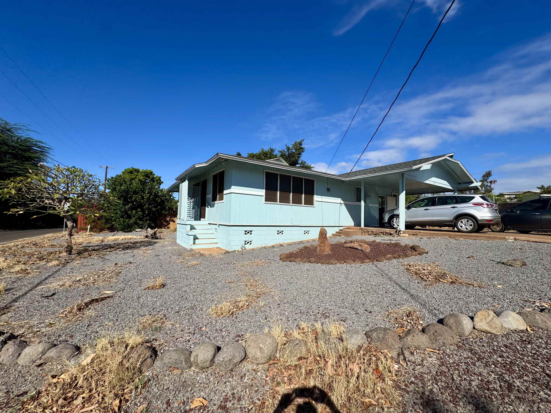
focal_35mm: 14
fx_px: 223
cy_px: 206
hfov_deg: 102.1
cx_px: 276
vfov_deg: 85.7
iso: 50
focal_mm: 2.22
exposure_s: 1/3906
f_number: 2.2
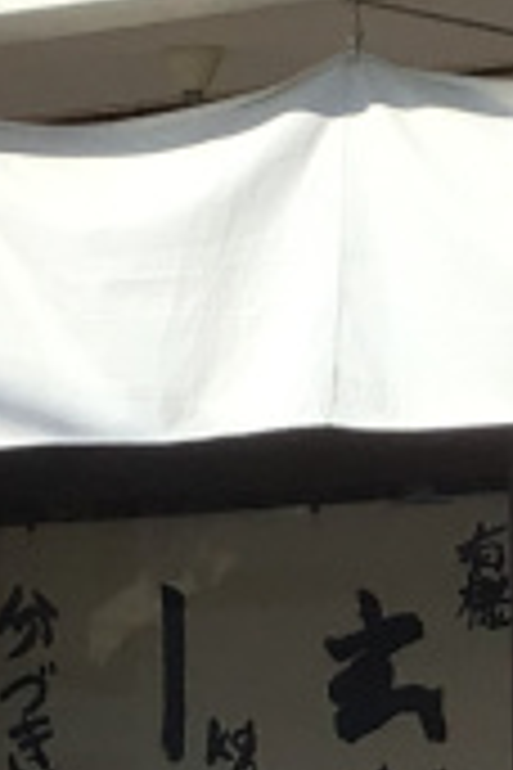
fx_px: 5172
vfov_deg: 8.5
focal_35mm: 242
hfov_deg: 5.7
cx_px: 621
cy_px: 775
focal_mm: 3.3
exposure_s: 1/1381
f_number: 2.4
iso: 25
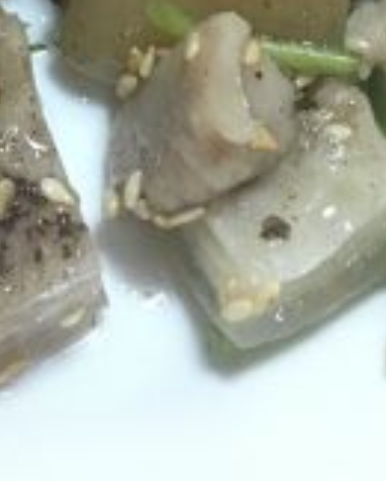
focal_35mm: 122
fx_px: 1739
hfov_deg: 12.5
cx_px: 13
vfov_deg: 14.5
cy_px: -282
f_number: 2.2
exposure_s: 1/33
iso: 200
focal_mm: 4.15
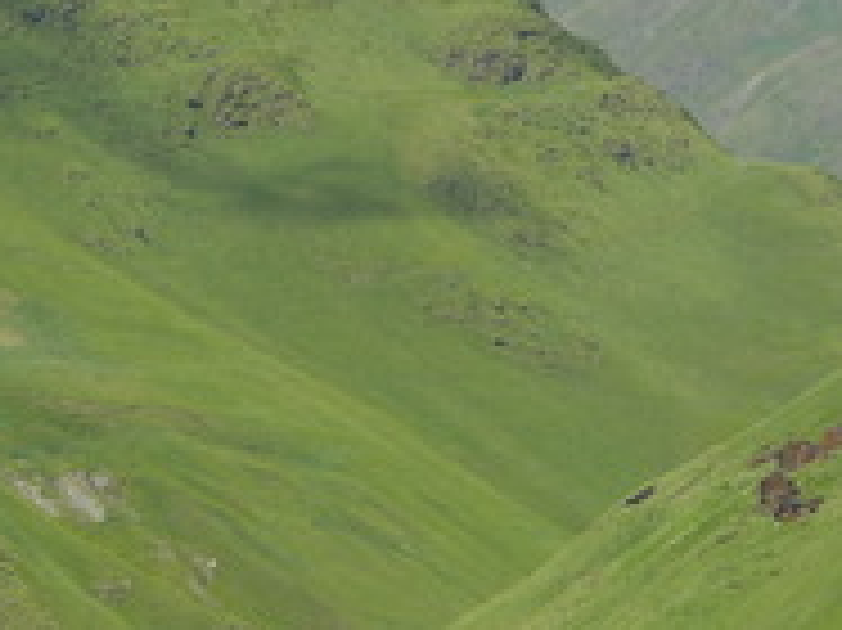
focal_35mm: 185
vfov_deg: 8.0
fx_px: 4497
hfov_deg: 10.6
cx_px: -11
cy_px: 500
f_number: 2.8
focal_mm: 9.8
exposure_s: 1/1600
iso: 80
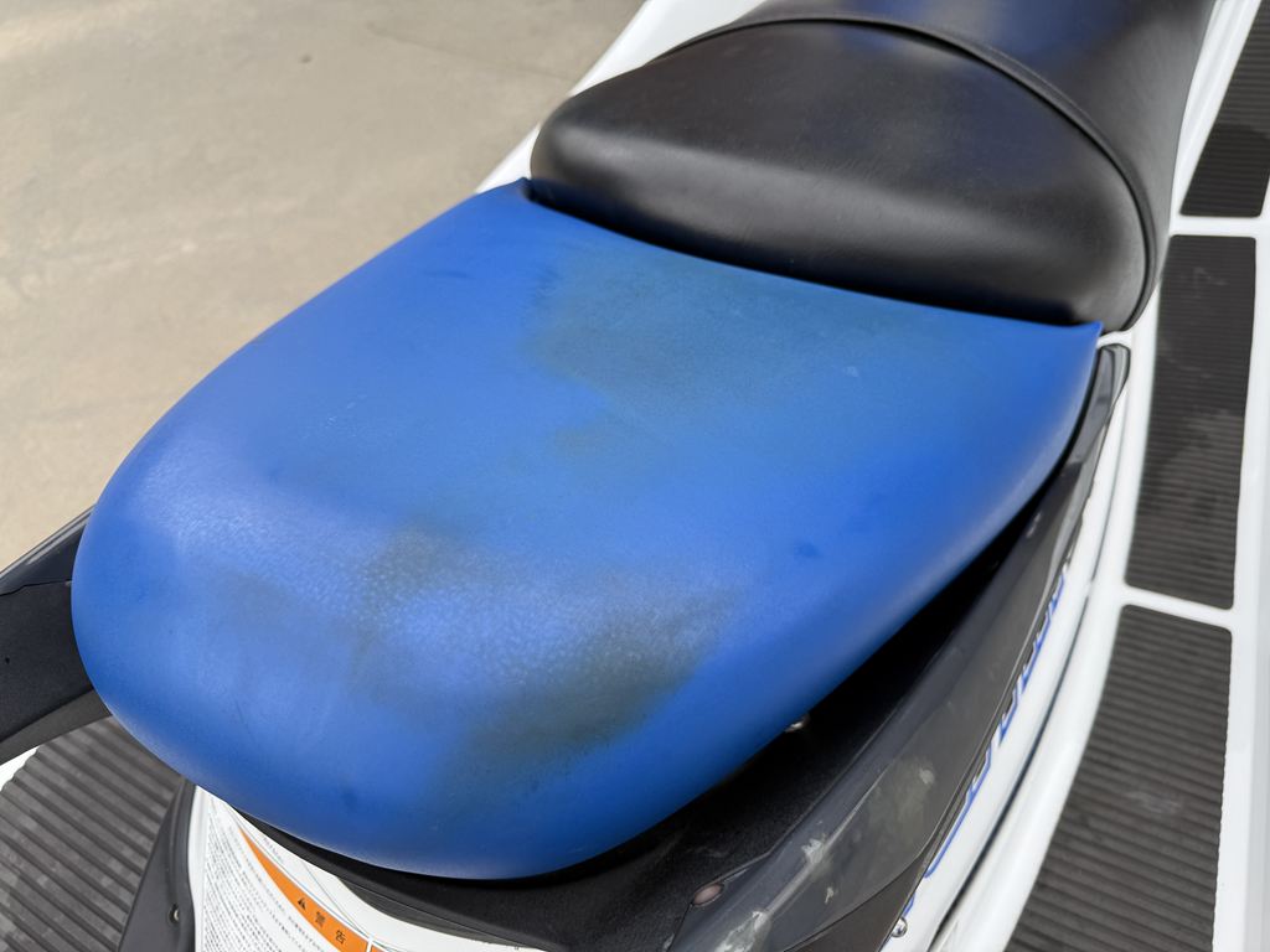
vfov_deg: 56.8
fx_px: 881
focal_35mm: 24
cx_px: 635
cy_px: 476
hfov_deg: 71.6
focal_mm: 6.76
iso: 64
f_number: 1.78
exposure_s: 1/282
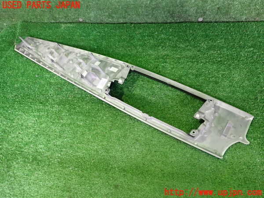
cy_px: 99
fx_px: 229
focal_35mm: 30
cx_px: 132
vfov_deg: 46.8
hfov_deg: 60.0
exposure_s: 1/30
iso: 500
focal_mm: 5.4
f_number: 2.3
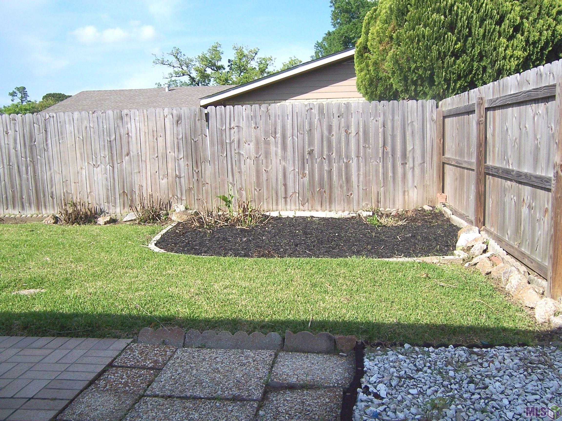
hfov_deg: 55.4
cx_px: 281
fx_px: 536
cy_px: 210
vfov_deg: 42.9
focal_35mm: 33
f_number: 3.4
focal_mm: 5.5
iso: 80
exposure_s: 1/1000
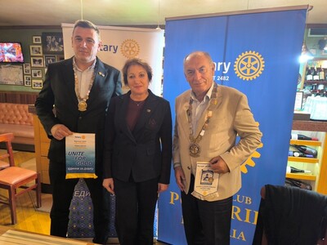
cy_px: 122
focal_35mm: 23
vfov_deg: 58.9
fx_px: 217
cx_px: 164
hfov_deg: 73.9
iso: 1250
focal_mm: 6.14
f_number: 1.65
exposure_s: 1/25
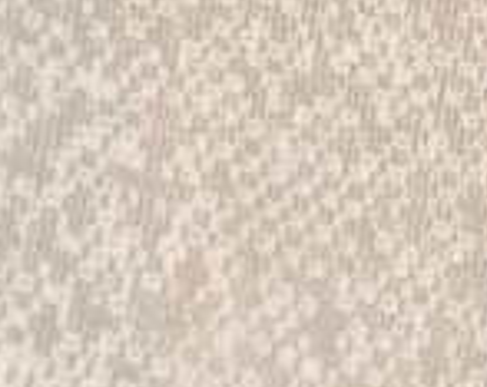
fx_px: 3611
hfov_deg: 7.2
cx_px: 1226
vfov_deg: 6.1
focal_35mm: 251
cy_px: 445
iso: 100
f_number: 5
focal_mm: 32.5
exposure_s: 1/27
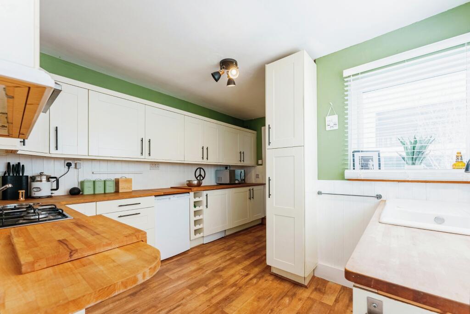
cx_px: 235
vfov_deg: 81.3
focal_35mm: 14
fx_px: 183
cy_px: 157
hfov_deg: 104.2
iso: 800
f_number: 8
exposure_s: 1/400
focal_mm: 14
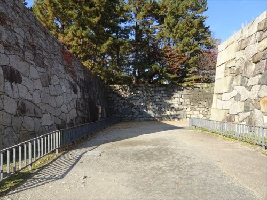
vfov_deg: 56.8
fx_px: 185
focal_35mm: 24
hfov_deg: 71.6
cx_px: 134
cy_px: 100
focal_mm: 4.1
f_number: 3.5
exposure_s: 1/400
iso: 80
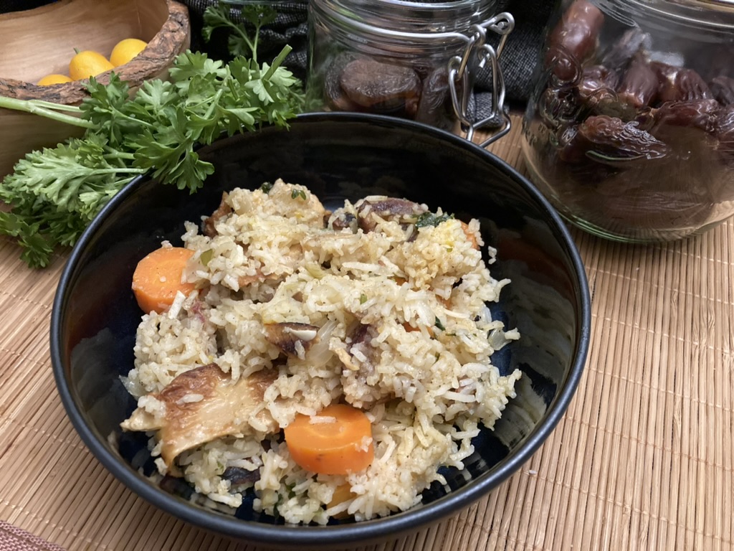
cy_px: 276
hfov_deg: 63.4
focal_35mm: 28
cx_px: 367
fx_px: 594
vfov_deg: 49.7
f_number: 1.8
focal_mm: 3.99
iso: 640
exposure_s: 1/30
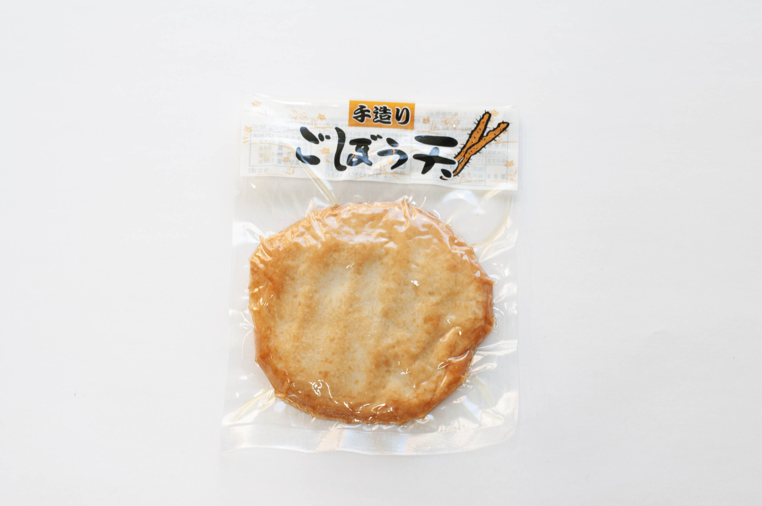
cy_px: 253
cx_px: 381
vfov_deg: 18.1
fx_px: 1585
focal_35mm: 75
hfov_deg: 27.0
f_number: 10
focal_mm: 50
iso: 200
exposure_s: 1/15
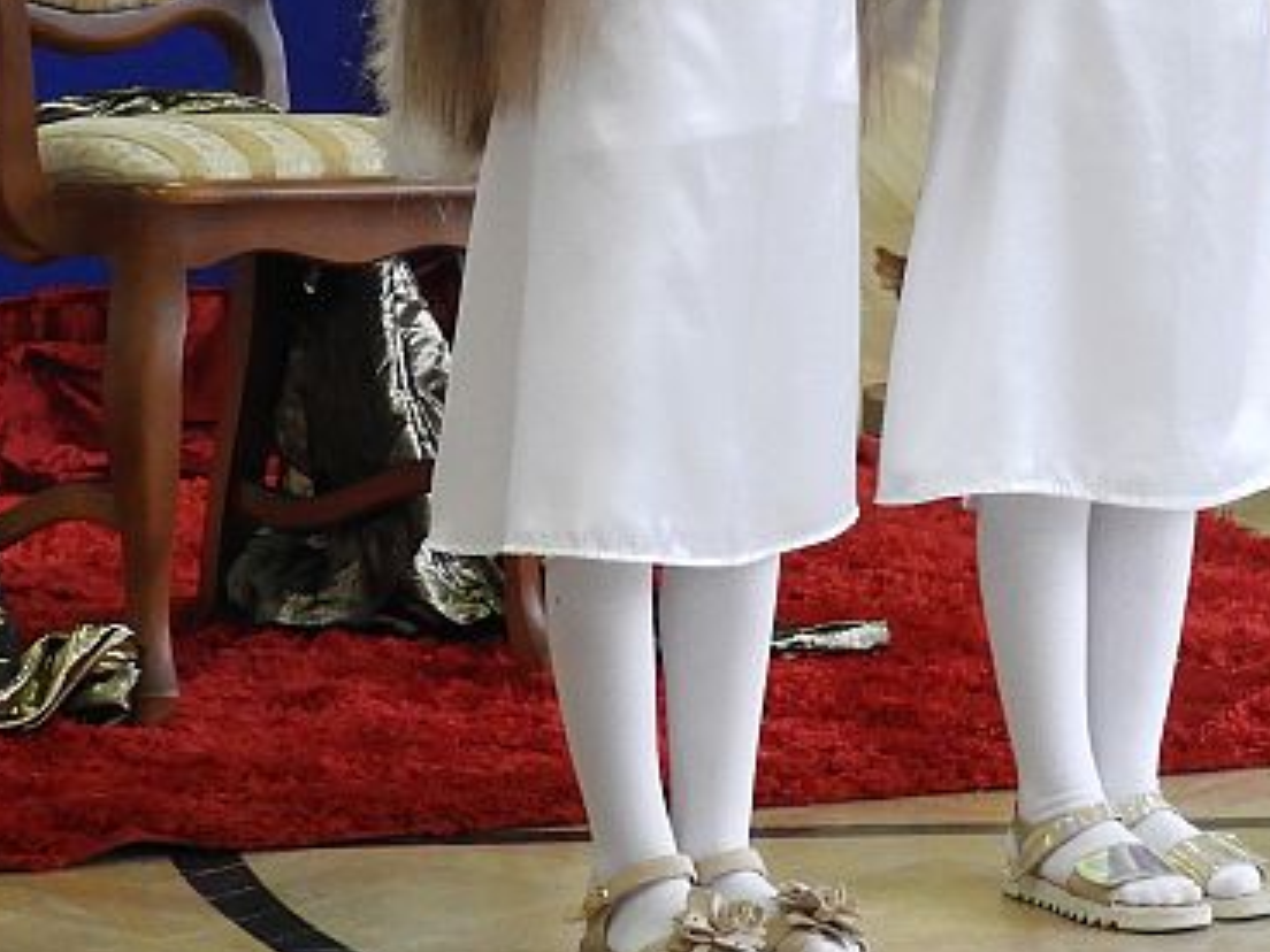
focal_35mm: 181
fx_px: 6641
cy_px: 34
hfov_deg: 10.7
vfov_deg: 8.2
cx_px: 1577
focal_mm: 11.6
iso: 400
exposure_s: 1/25
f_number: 4.2
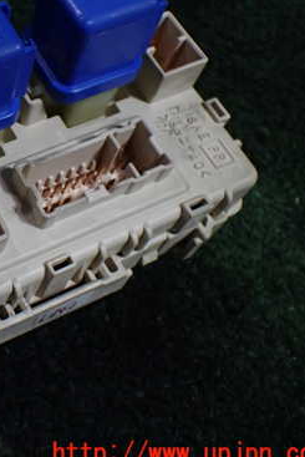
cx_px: -40
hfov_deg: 24.5
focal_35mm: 51
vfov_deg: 38.8
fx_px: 647
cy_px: 189
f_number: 2.3
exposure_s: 1/125
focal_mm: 5.4
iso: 320
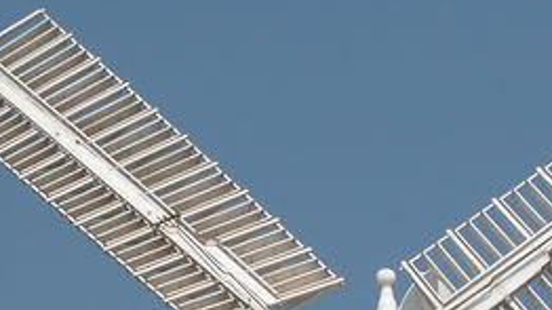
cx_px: 388
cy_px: 508
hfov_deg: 11.2
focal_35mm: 193
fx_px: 2823
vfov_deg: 6.2
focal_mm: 14.7
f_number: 7
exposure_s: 1/568
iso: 100
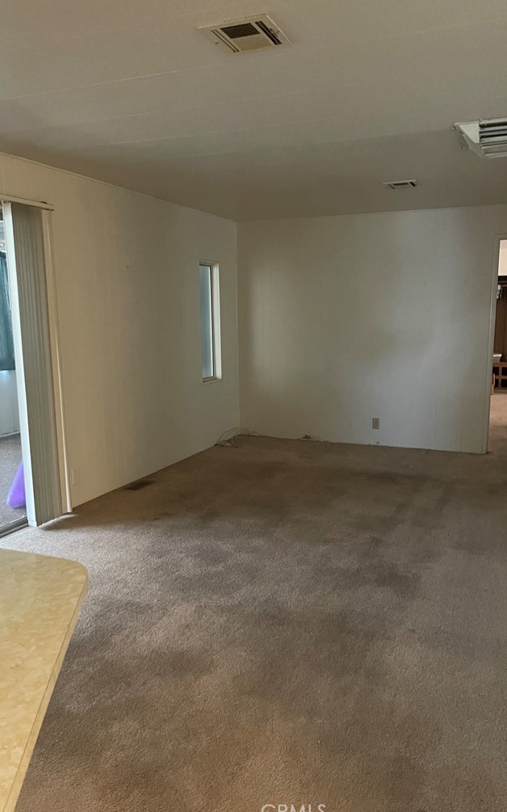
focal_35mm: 27
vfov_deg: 68.4
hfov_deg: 46.0
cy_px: 410
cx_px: 277
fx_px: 597
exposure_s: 1/30
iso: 800
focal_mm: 5.1
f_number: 1.6
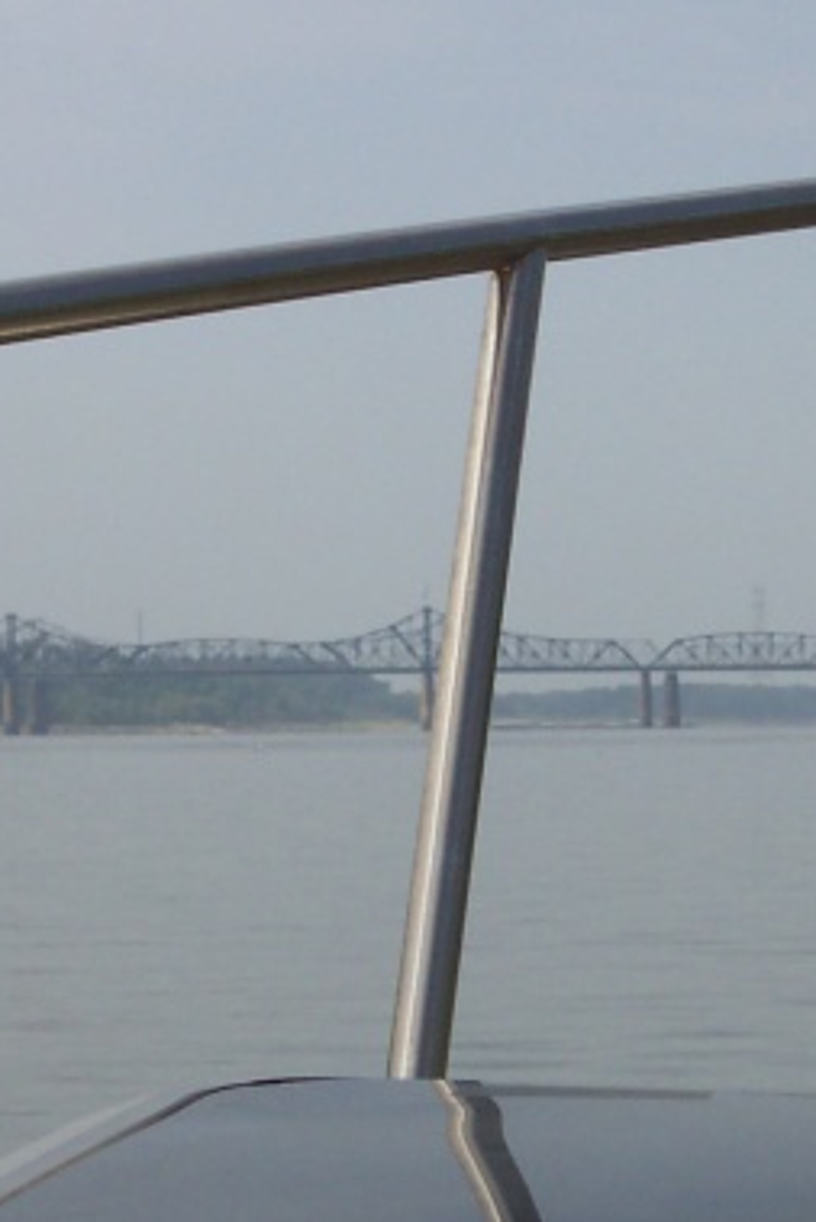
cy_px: 440
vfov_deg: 15.4
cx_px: 561
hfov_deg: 10.3
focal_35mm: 133
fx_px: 4518
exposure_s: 1/700
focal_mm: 13.3
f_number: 6.7
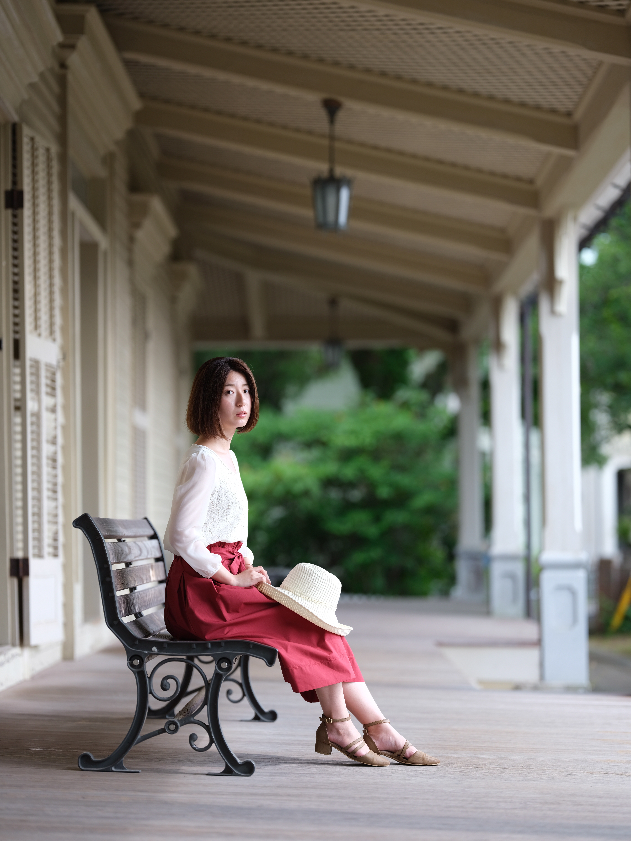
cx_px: 316
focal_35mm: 87
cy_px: 420
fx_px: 2115
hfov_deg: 17.0
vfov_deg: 22.5
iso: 100
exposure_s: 1/250
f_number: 2
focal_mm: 110
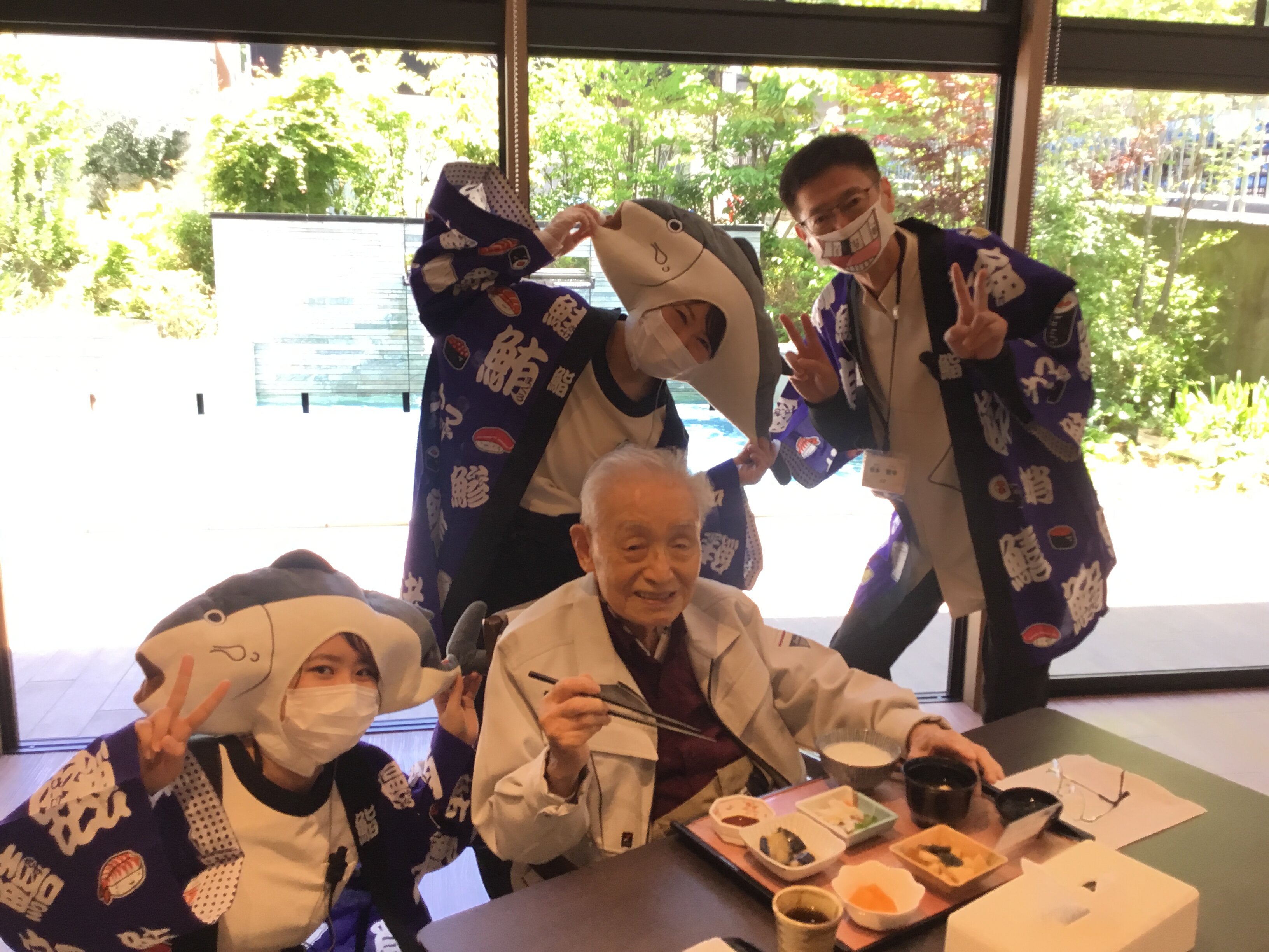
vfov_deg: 45.4
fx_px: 1136
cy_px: 476
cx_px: 634
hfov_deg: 58.4
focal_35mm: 31
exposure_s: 1/40
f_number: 2.4
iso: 25
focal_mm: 3.3
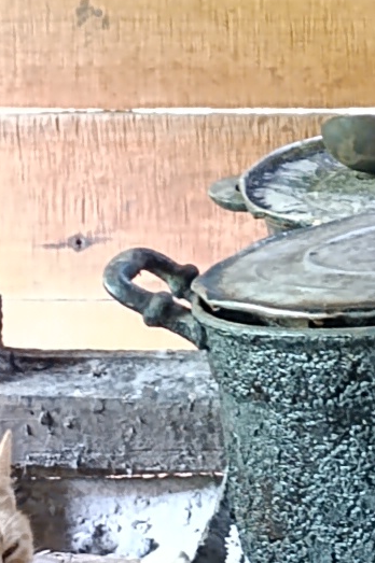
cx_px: 544
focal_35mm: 187
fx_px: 2926
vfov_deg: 10.8
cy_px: -150
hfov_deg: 7.2
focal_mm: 6.14
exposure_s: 1/24
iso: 4000
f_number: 1.6
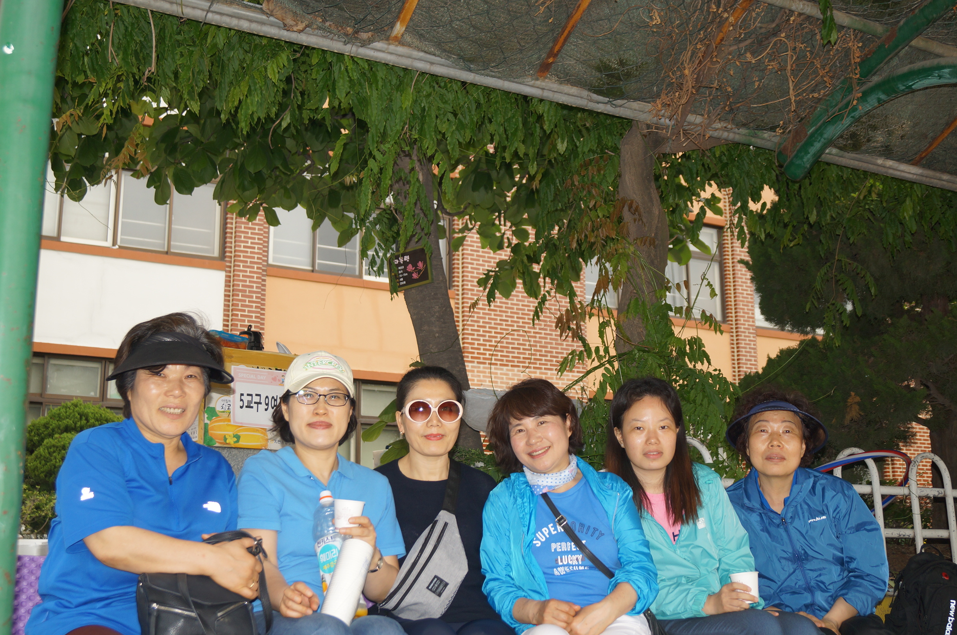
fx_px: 1115
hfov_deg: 46.5
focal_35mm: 42
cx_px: 478
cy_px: 318
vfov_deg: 31.8
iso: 250
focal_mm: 28
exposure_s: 1/160
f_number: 4.5
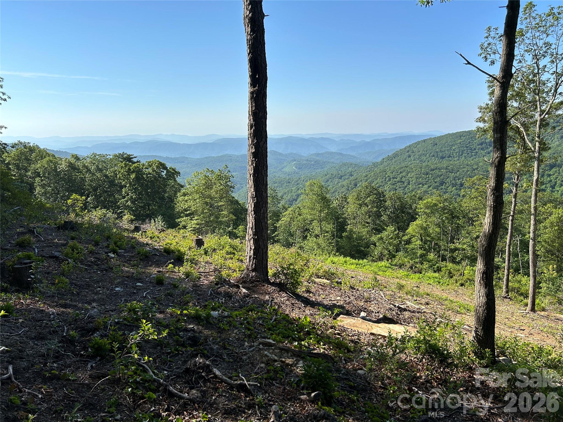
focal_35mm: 26
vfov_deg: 53.1
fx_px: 423
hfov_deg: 67.3
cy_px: 211
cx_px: 282
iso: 50
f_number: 1.5
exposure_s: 1/4115
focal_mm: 5.7
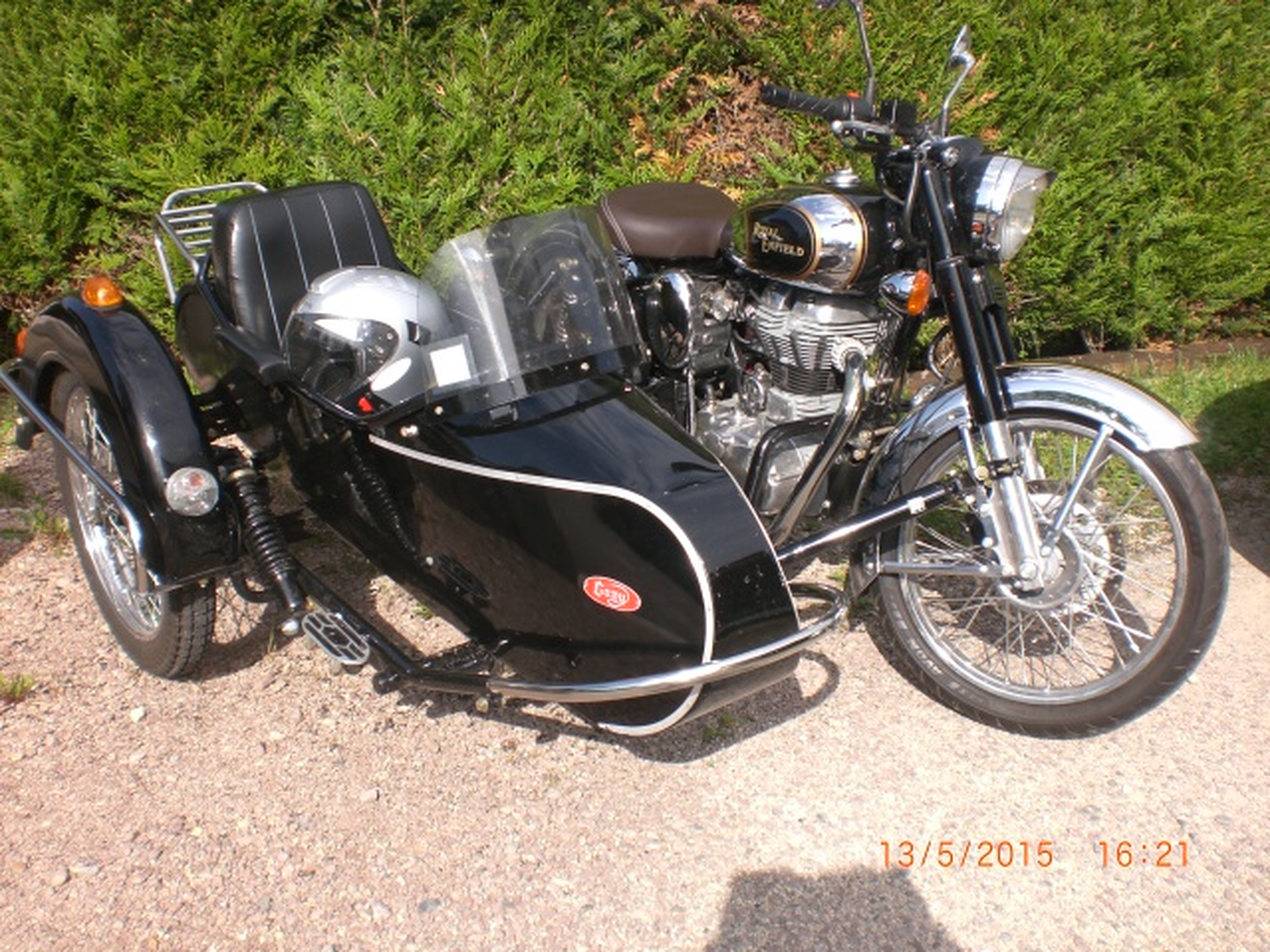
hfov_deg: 49.0
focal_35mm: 38
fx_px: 1394
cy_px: 476
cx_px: 635
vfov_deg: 37.7
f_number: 4.4
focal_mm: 6.3
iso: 50
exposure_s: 1/320
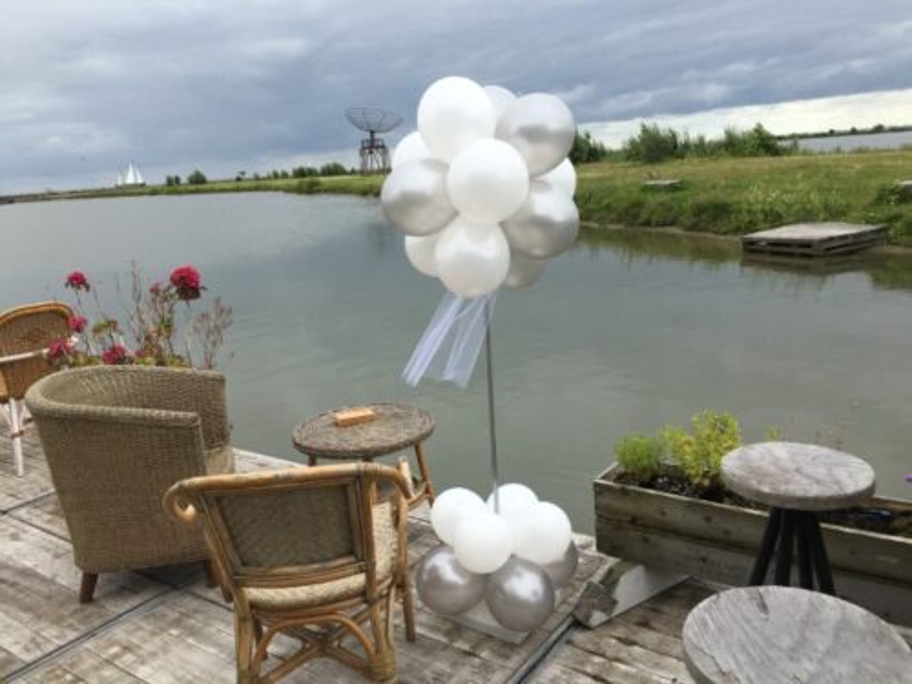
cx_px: 456
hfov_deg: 61.7
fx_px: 764
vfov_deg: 48.2
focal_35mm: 29
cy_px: 342
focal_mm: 4.15
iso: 25
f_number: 2.2
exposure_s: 1/761
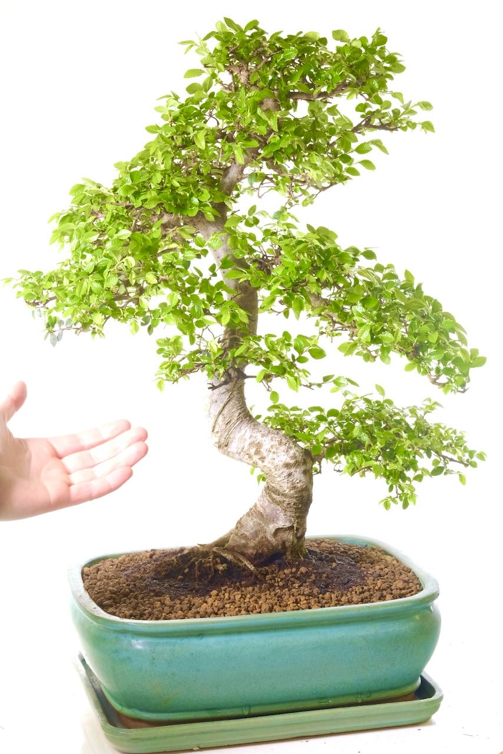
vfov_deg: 23.4
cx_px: 252
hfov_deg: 15.7
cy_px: 377
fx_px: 1822
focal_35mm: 87
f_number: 13
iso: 2500
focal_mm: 57.8
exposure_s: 1/15
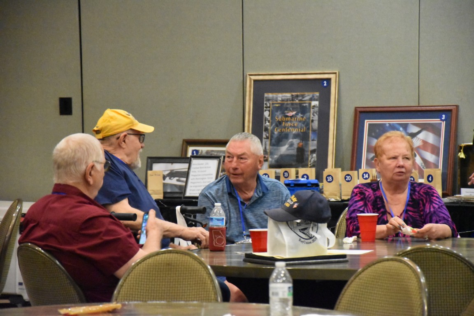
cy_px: 158
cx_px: 237
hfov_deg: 13.0
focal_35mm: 158
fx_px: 2074
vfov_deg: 8.7
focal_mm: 105
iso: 12800
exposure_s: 1/100
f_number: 5.6
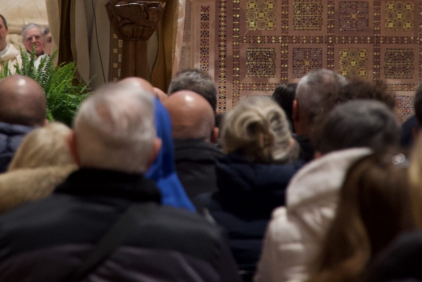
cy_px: 15
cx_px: 167
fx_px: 3868
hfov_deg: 6.2
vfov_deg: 4.2
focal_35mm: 330
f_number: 4
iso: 2000
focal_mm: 105
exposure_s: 1/80
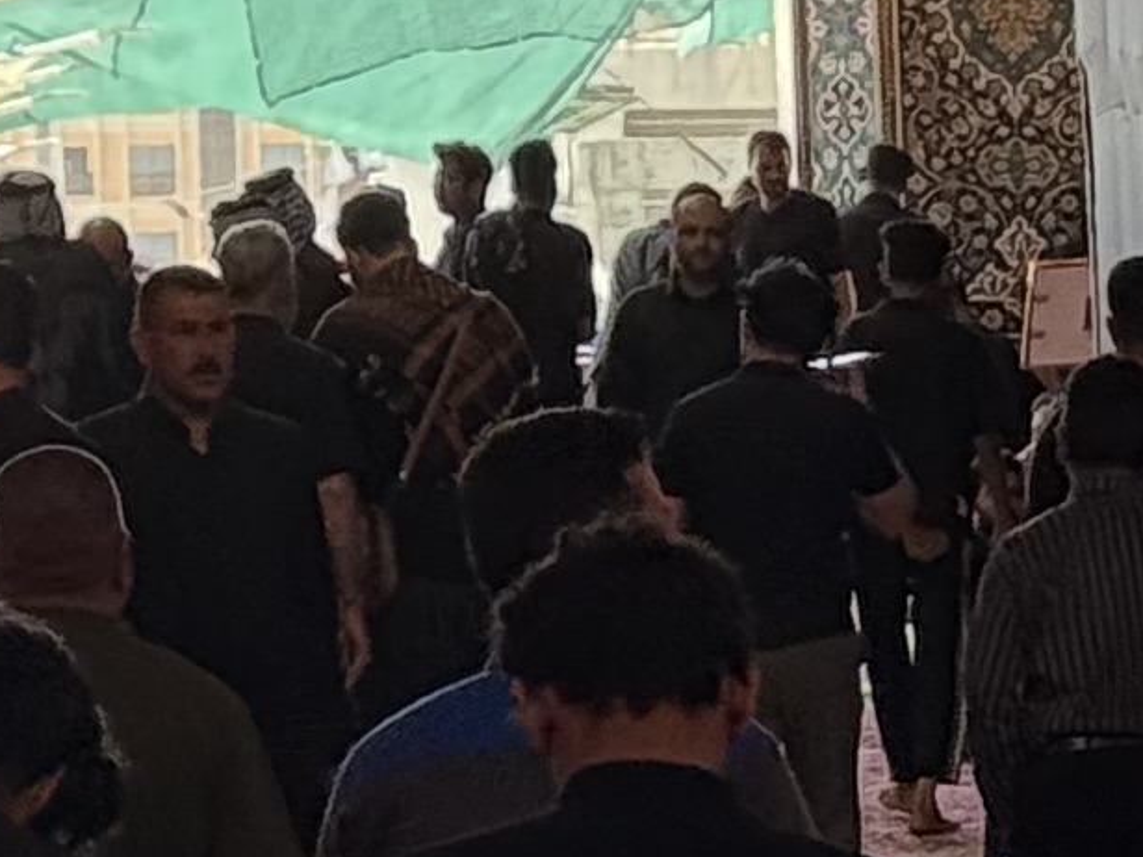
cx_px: -382
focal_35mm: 314
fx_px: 10368
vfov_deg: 4.6
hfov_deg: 6.3
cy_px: -1397
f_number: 1.78
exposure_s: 1/245
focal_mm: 6.76
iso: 80
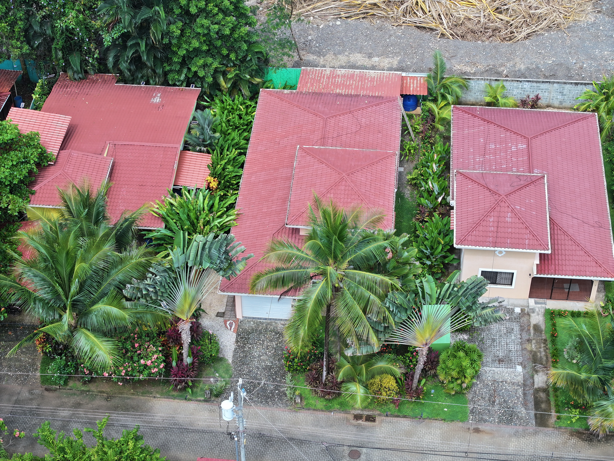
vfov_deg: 21.0
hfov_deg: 27.8
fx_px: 1242
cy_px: 230
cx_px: 307
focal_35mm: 70
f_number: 2.8
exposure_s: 1/30
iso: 100
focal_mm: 19.35
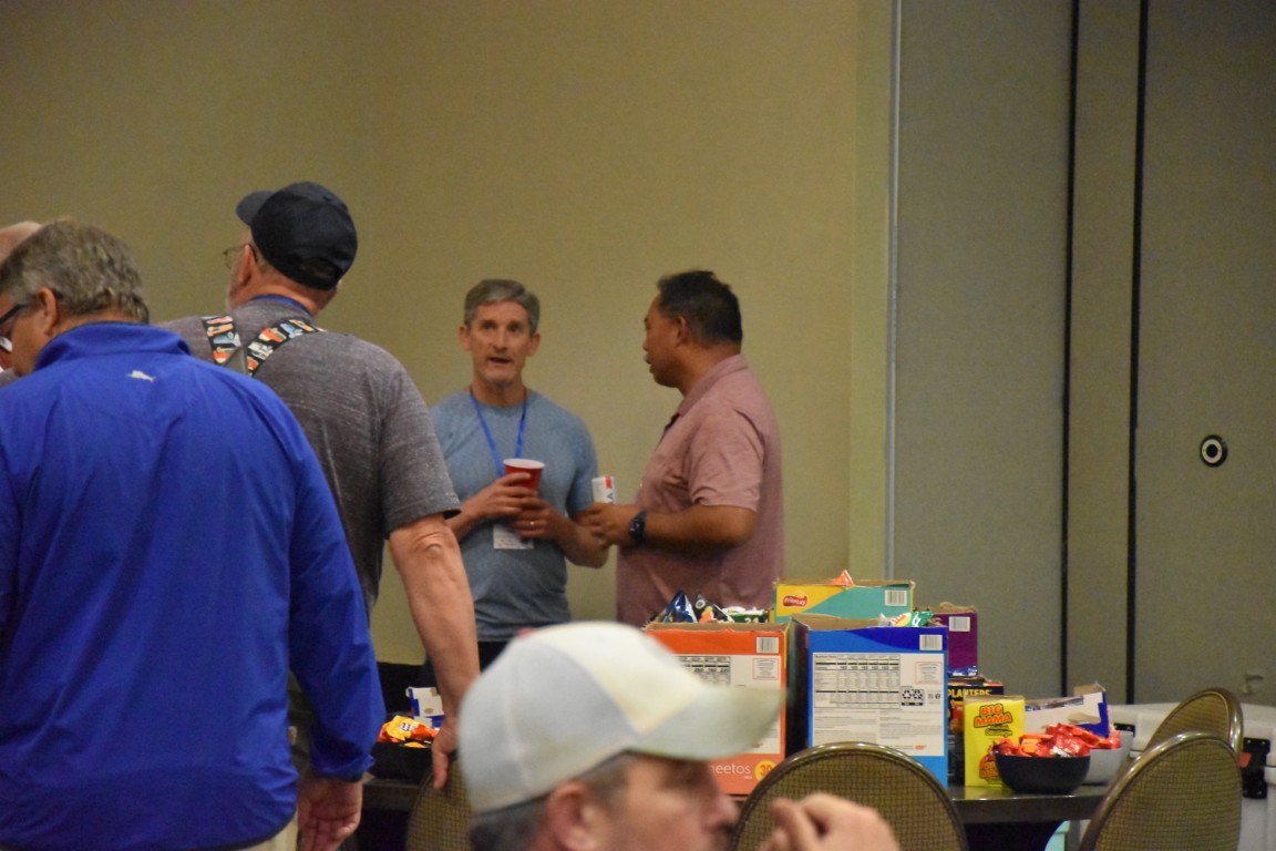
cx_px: 638
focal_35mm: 158
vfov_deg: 8.7
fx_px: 5582
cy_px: 426
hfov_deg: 13.0
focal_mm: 105
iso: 12800
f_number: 5.6
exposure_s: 1/100
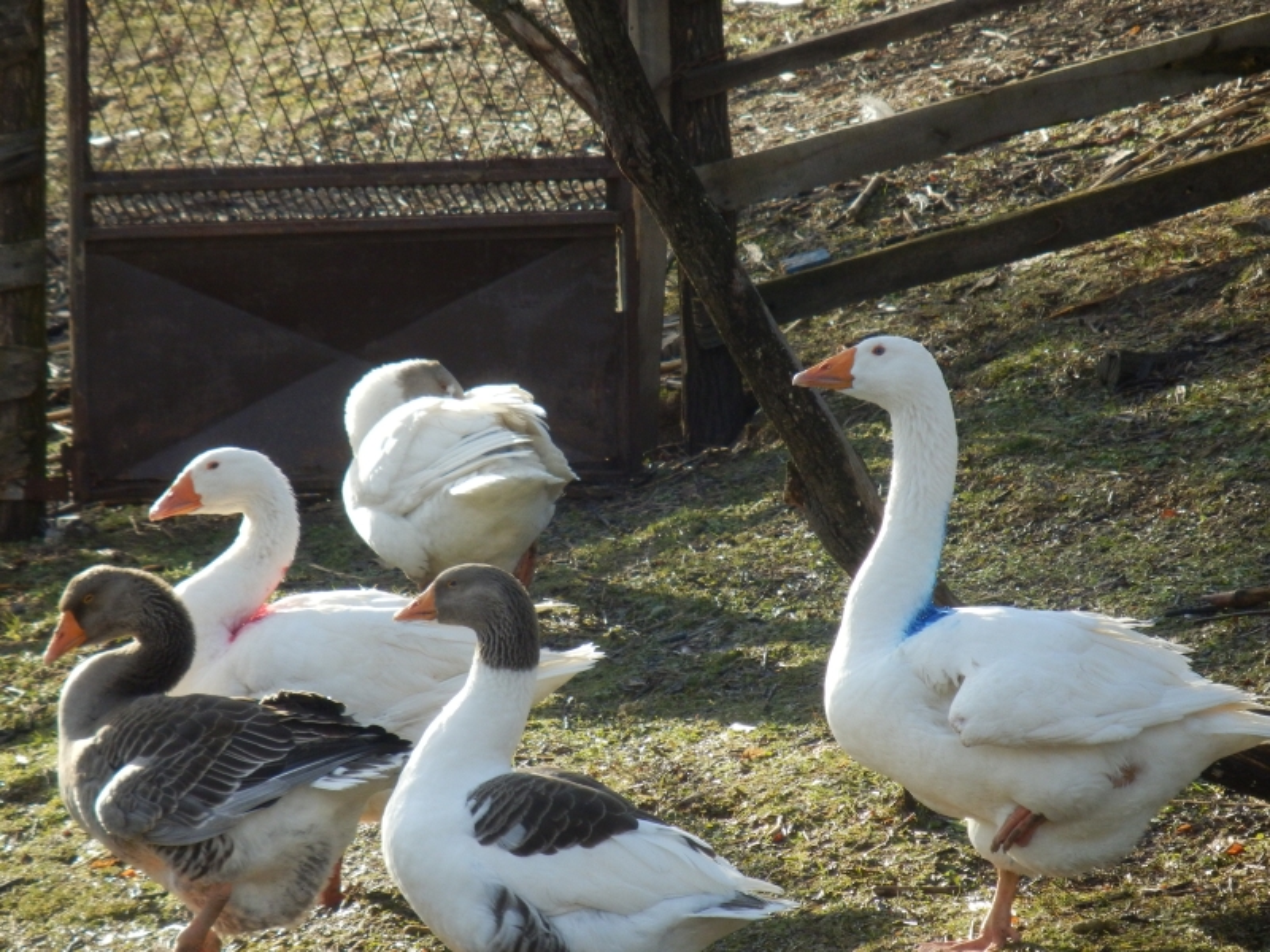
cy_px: 476
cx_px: 635
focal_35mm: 300
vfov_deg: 5.0
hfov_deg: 6.6
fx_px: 11006
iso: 250
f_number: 5.9
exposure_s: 1/320
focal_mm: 52.5
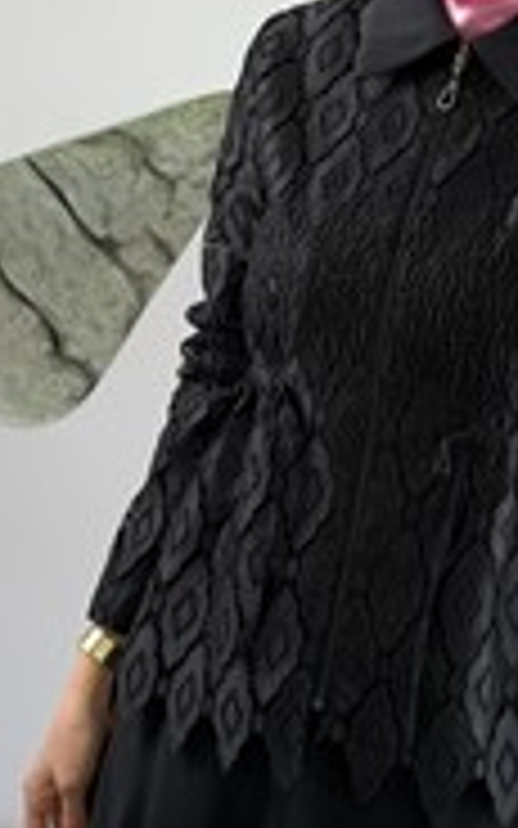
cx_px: 455
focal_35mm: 114
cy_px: 142
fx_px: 2575
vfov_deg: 18.1
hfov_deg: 11.4
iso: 50
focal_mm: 6.76
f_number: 1.78
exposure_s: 1/225
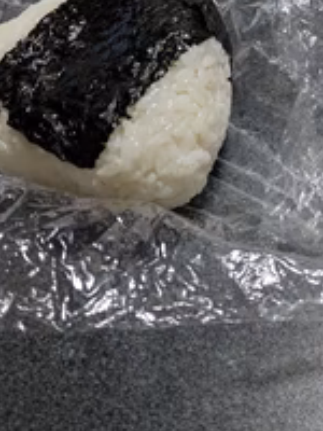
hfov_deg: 28.0
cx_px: 293
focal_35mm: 50
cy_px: 82
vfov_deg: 36.8
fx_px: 622
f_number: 1.89
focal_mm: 5.43
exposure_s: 1/30
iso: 298
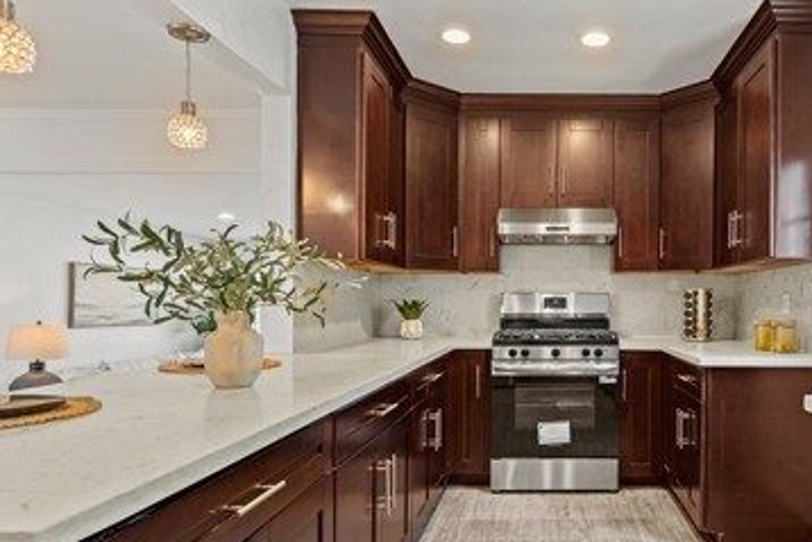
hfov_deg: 68.8
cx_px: 563
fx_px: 564
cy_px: 319
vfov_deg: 51.1
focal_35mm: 25
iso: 200
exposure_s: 1/1.25
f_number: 6.3
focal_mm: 14
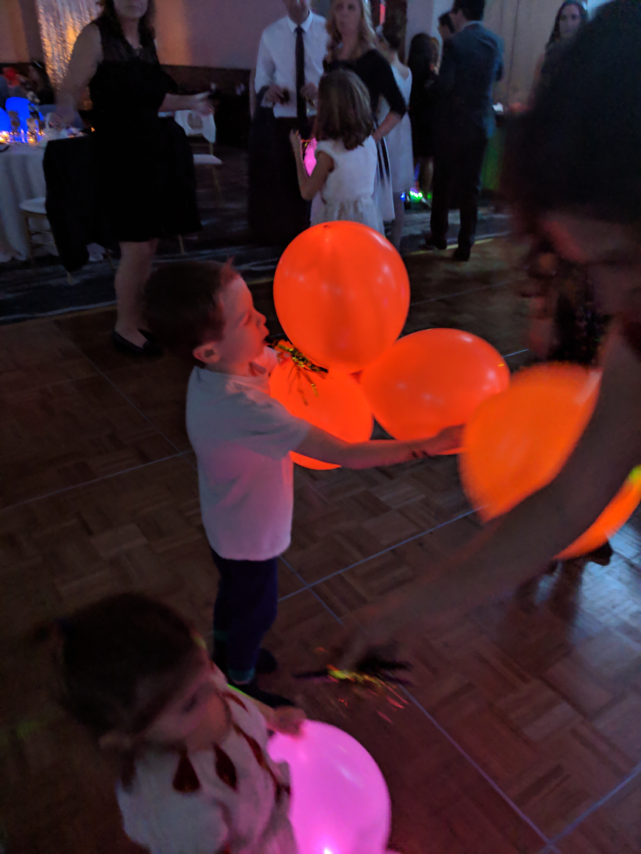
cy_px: 427
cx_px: 320
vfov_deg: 65.3
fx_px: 667
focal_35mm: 27
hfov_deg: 51.4
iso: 400
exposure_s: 1/20
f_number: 1.8
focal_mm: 4.44
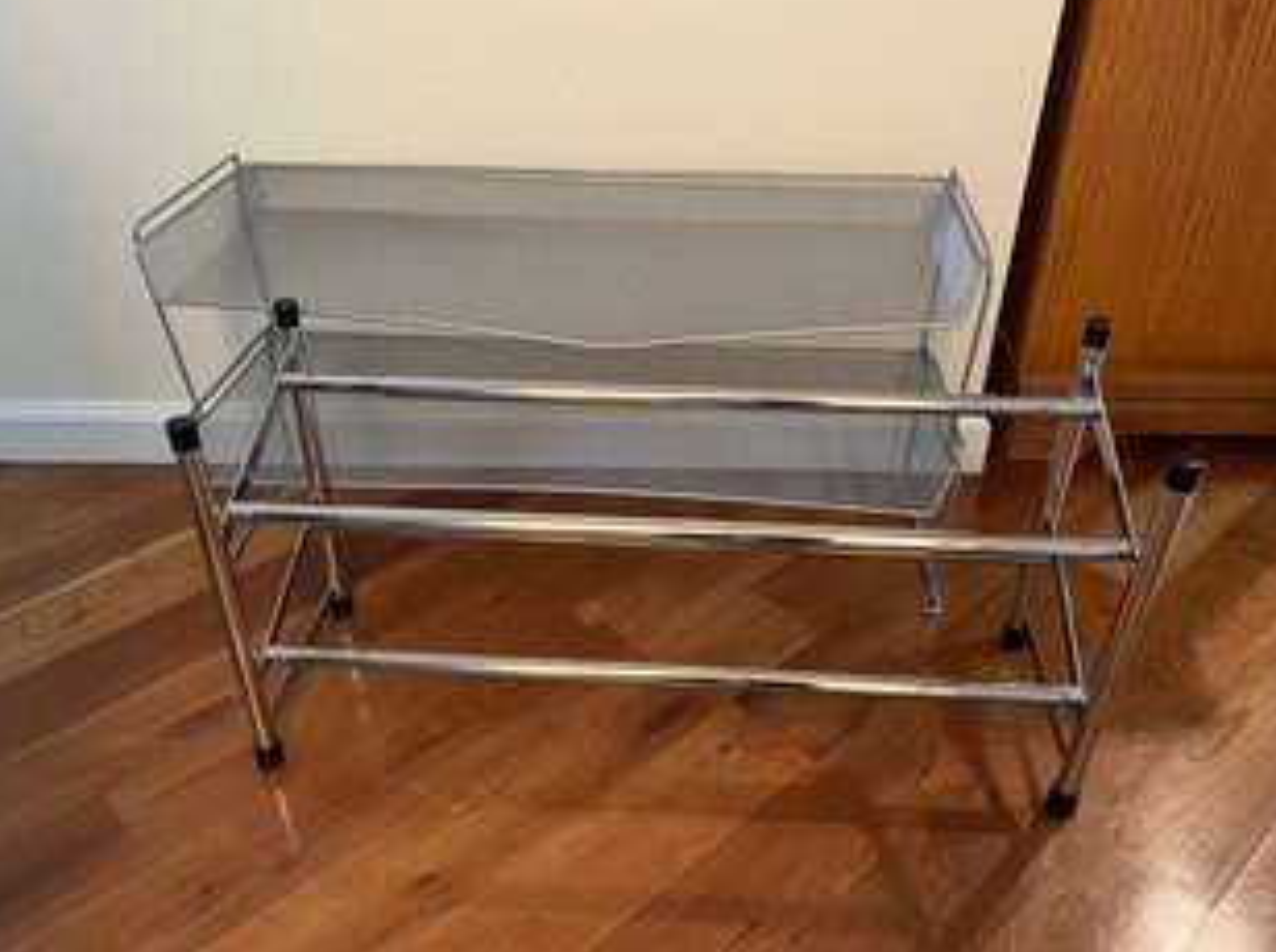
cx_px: 632
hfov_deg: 61.7
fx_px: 1067
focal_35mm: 29
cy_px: 499
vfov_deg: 48.1
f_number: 1.6
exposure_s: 1/30
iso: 500
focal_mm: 5.1
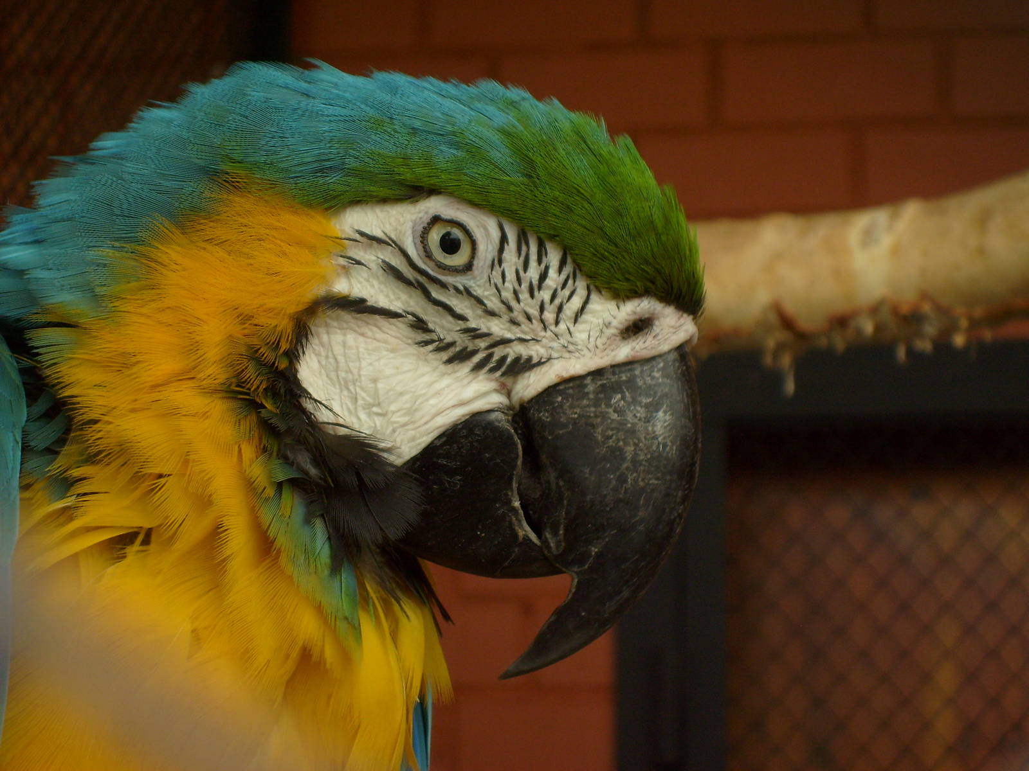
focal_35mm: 106
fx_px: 3151
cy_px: 386
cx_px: 514
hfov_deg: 18.5
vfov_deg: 14.0
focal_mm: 17.4
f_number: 4.9
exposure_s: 1/30
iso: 80
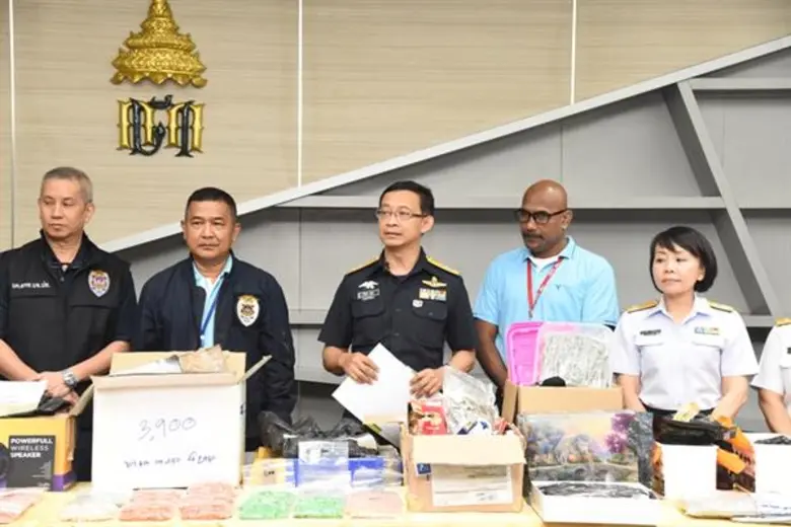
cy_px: 264
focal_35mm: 65
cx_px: 396
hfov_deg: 31.0
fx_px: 1428
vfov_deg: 20.9
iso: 1800
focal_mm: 65
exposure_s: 1/60
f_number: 5.6
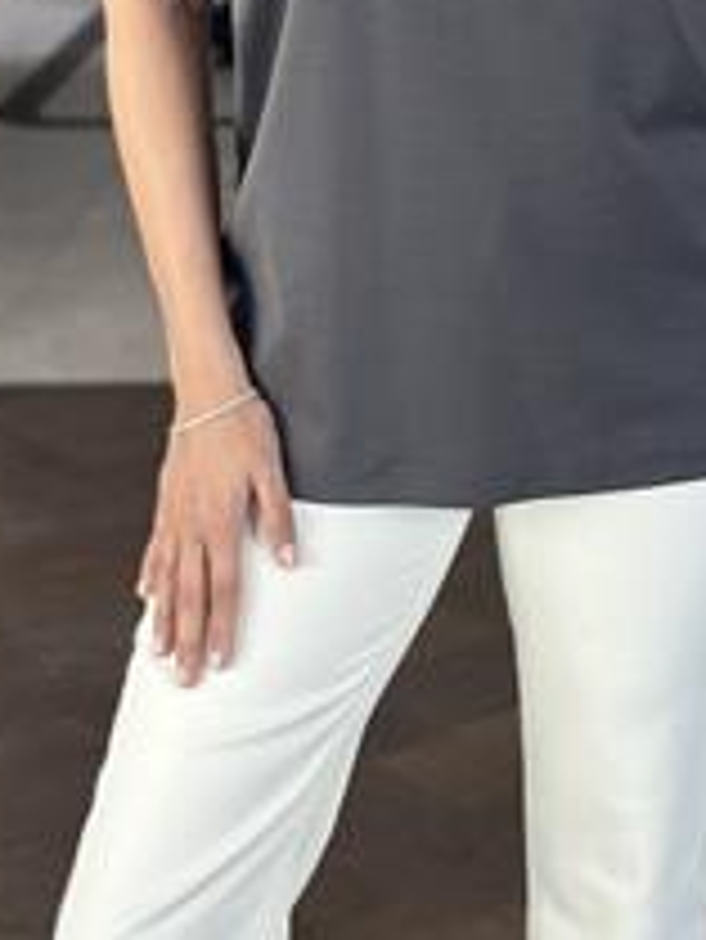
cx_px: 499
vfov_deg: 16.5
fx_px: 3151
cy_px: -45
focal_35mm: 116
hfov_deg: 12.8
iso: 125
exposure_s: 1/75
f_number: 1.78
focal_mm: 6.86
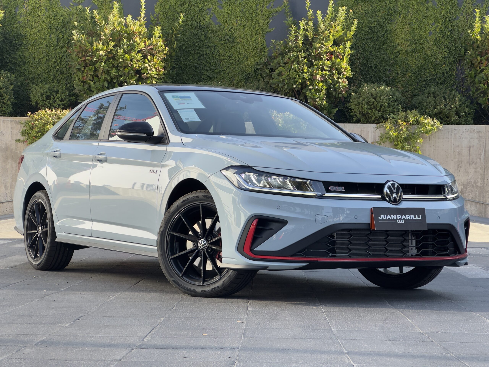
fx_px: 1088
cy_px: 184
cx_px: 244
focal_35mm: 77
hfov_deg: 25.3
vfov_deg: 19.1
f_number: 2.8
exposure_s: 1/154
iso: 32
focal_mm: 9
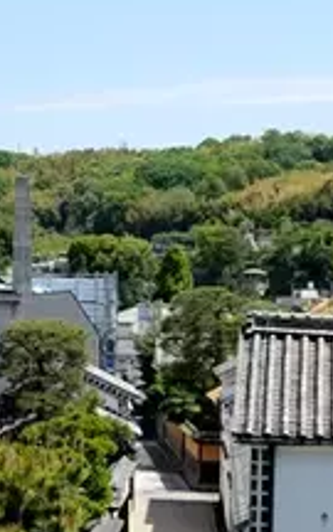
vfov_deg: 17.3
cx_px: 281
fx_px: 1728
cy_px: 458
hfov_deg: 11.0
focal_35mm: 119
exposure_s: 1/500
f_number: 8
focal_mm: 27.7
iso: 400
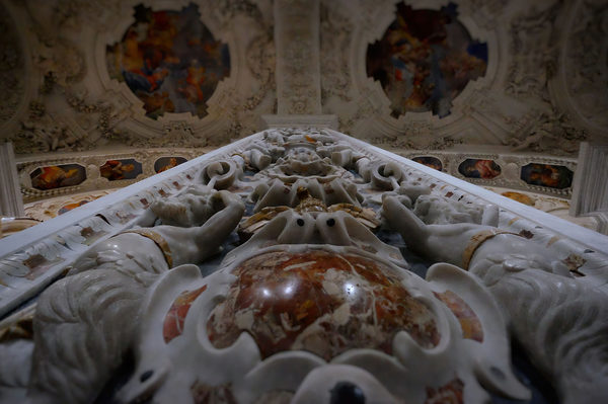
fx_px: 253
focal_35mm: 15
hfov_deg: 100.4
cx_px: 304
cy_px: 202
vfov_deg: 77.2
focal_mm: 10
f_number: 7.1
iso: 6400
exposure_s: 1/14
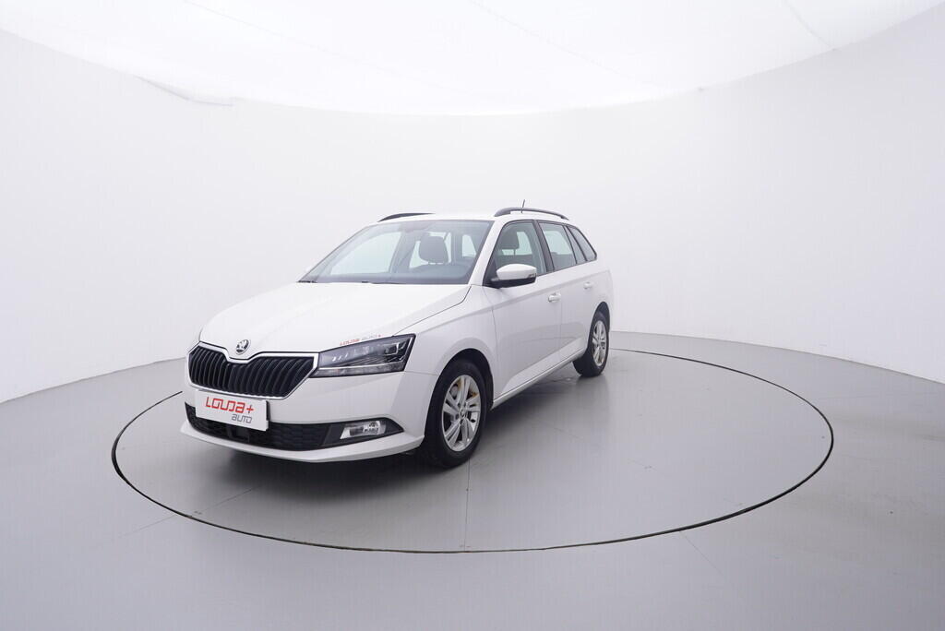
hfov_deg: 77.3
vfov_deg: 56.2
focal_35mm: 22
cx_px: 472
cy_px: 316
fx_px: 591
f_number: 5
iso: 200
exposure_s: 1/80
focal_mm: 15
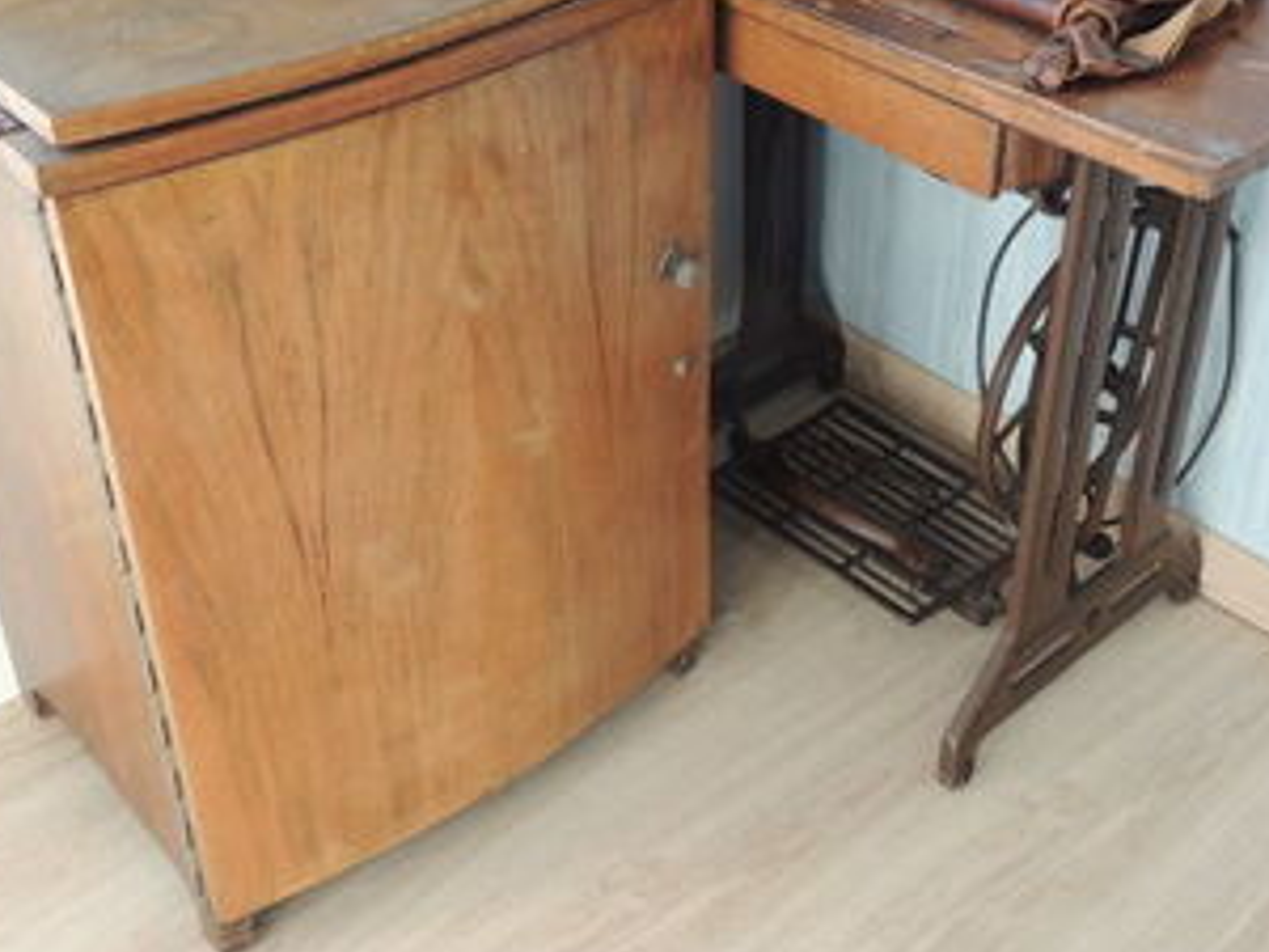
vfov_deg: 30.0
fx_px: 1760
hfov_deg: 39.6
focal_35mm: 48
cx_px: 681
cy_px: 305
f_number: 3.1
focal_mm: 5.3
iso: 160
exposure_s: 1/30
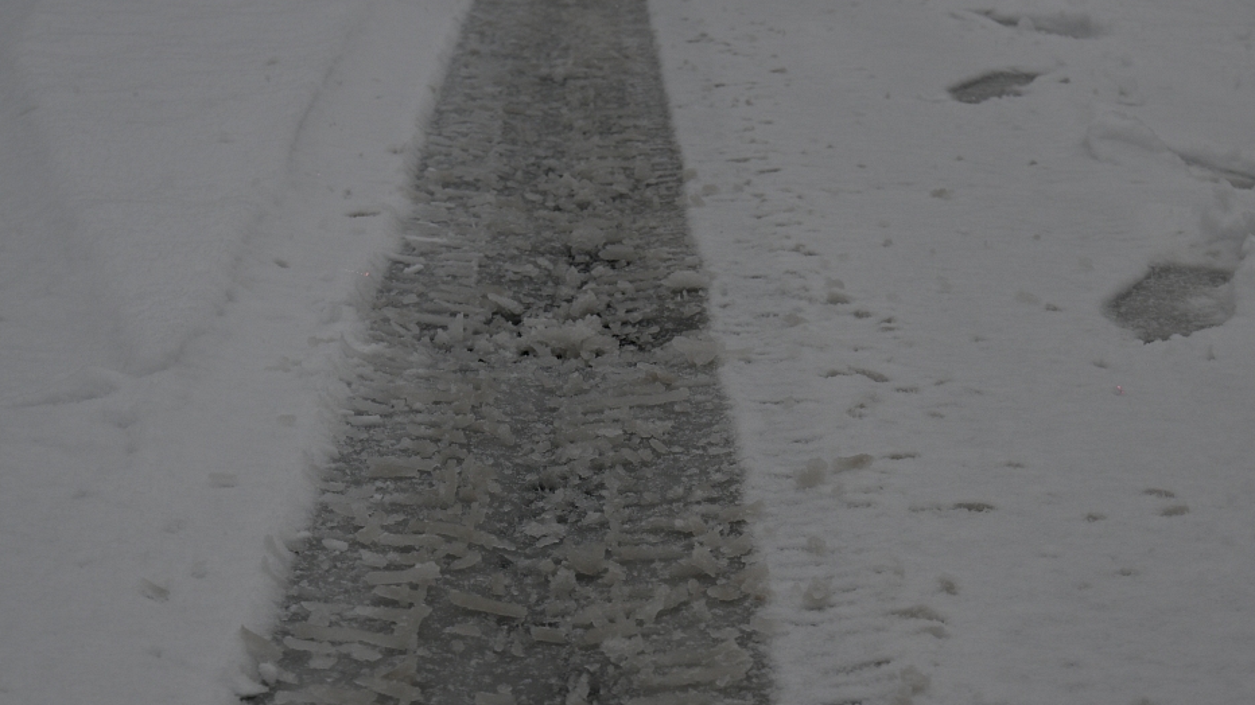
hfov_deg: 28.6
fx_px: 2462
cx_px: 632
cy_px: 380
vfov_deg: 16.3
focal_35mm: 74
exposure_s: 1/640
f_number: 14
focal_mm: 70
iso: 320
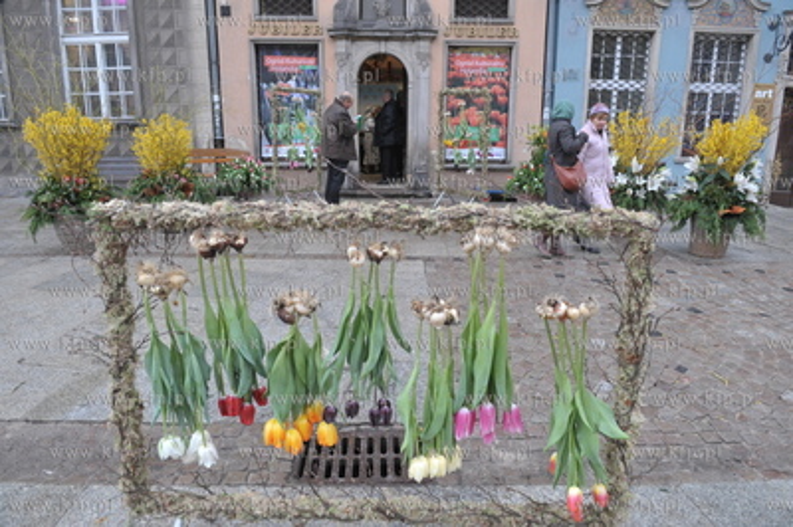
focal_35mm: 24
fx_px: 528
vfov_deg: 53.1
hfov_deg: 73.8
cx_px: 396
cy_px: 264
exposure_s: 1/100
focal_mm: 24
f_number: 5.6
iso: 1000
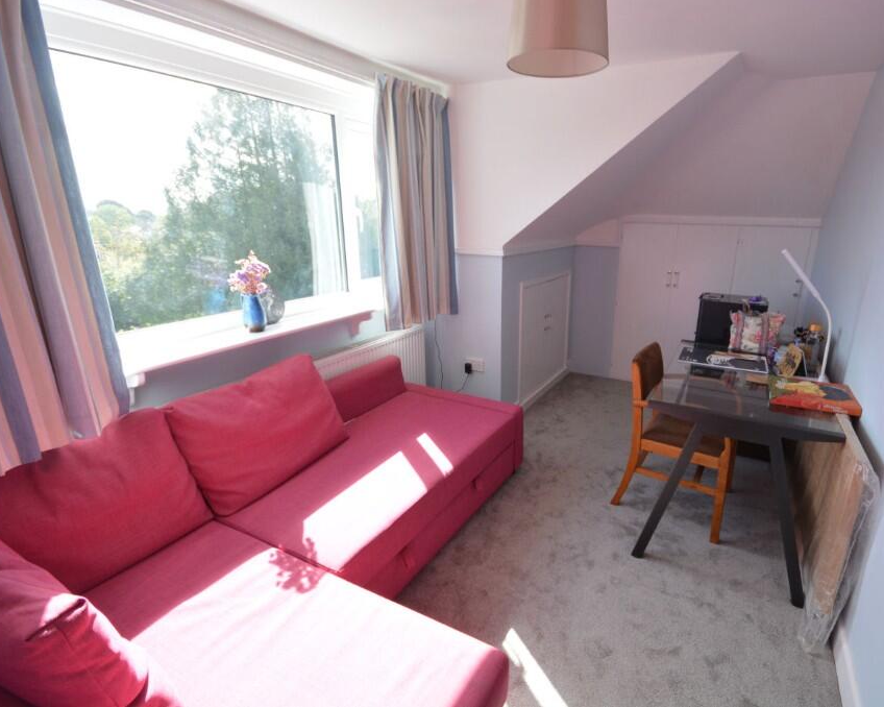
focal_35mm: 17
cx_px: 519
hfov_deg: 88.8
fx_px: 445
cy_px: 352
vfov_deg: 77.0
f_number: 8
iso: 400
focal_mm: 10
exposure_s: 1/100
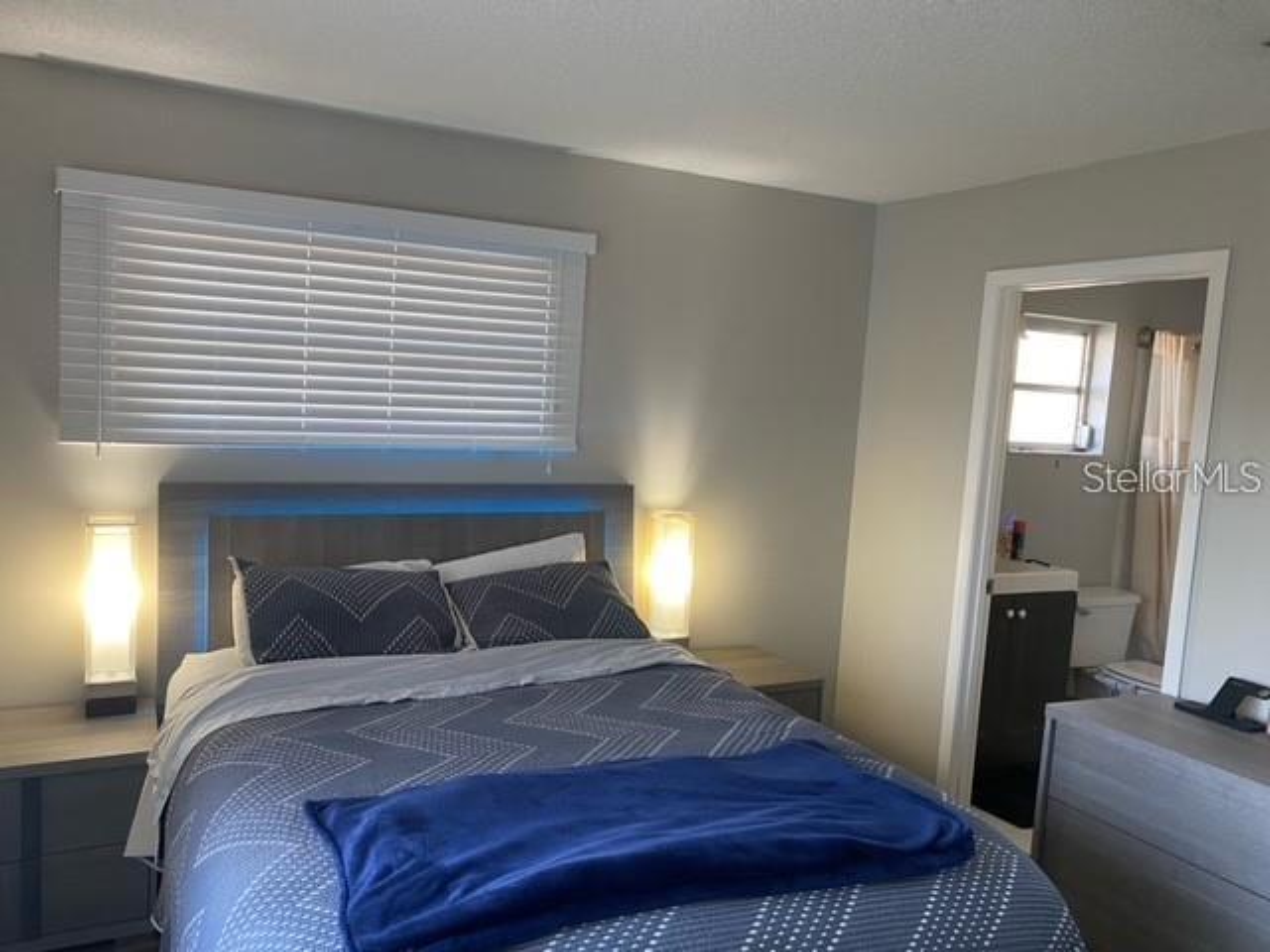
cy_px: 476
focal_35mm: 26
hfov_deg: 67.3
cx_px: 635
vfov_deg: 53.1
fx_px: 954
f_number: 1.8
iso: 160
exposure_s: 1/60
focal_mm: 4.25
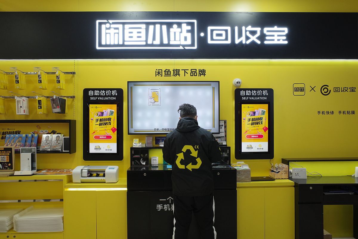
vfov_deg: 46.4
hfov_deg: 65.5
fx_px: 278
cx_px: 179
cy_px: 120
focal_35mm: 28
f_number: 4
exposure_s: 1/50
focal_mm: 18.3
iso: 400
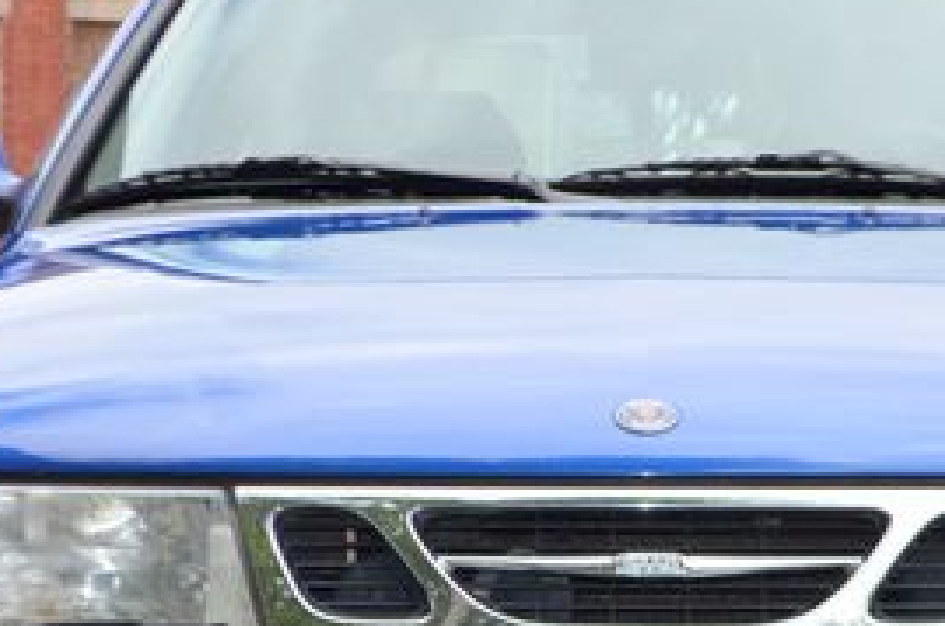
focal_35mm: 142
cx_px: 732
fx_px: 3721
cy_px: 581
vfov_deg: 9.6
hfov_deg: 14.4
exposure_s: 1/200
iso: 100
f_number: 5.6
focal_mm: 40
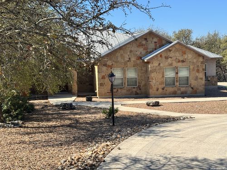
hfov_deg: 39.7
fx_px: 315
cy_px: 85
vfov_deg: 30.3
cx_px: 114
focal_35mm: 48
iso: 64
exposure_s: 1/3817
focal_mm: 6.76
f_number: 1.78
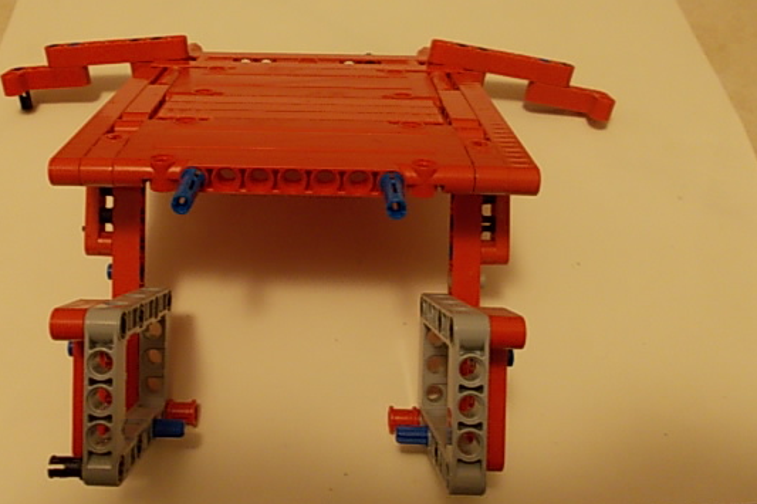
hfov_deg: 54.1
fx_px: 736
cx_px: 310
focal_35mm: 35
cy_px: 214
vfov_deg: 37.7
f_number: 2.7
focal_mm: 4
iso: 200
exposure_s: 1/5
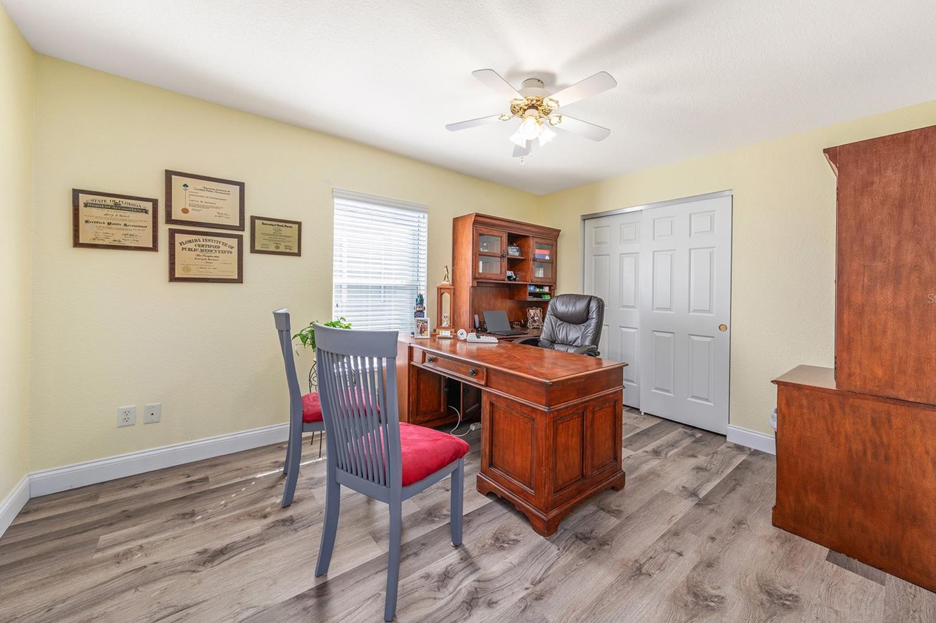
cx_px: 479
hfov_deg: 104.2
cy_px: 298
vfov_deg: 81.1
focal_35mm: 14
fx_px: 364
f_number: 8
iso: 160
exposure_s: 1/10
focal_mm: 13
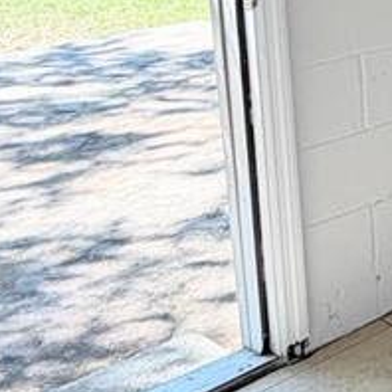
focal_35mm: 75
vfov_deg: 21.7
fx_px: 961
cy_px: -51
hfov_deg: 16.7
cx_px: 808
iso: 64
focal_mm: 2.22
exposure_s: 1/122
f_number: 2.2
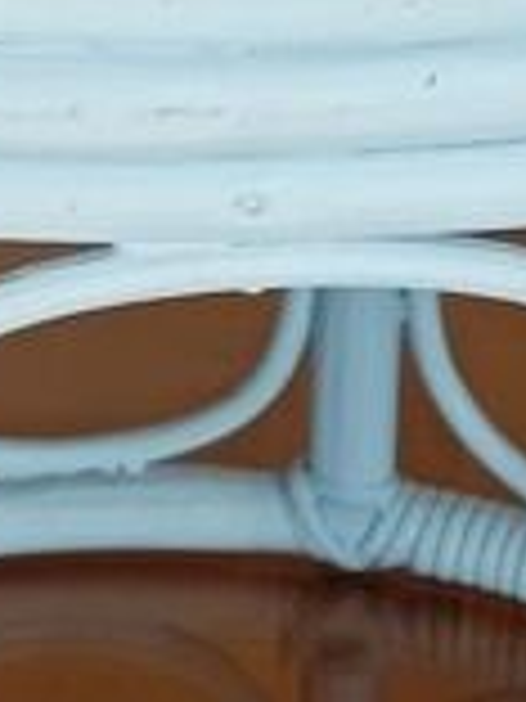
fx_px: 4478
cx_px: 220
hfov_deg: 6.7
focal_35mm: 221
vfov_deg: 9.0
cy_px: 344
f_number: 1.8
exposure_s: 1/50
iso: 73
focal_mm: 3.98
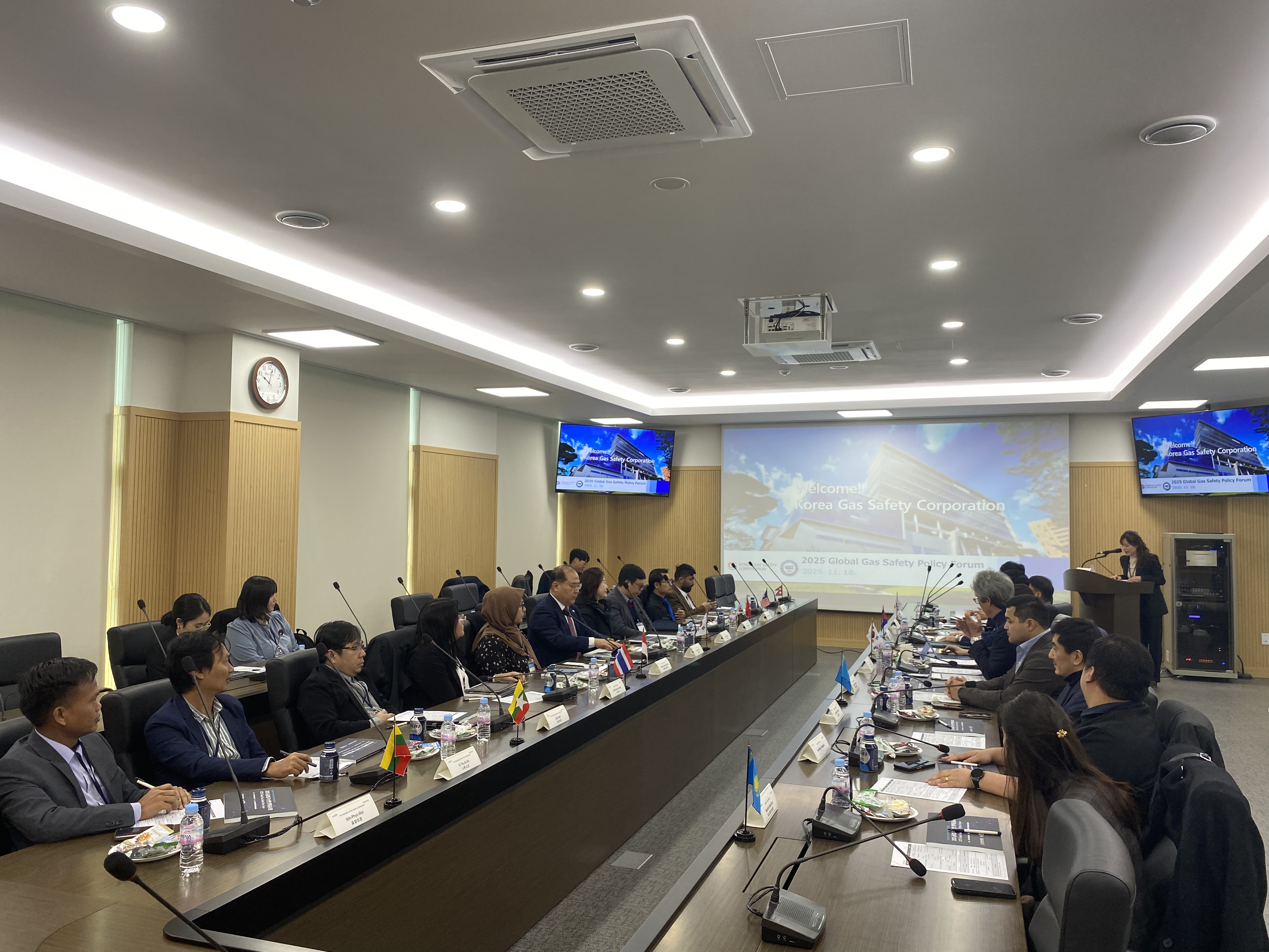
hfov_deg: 67.3
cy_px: 476
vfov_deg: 53.1
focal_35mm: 26
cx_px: 634
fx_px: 953
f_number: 1.8
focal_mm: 4.25
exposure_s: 1/120
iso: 80
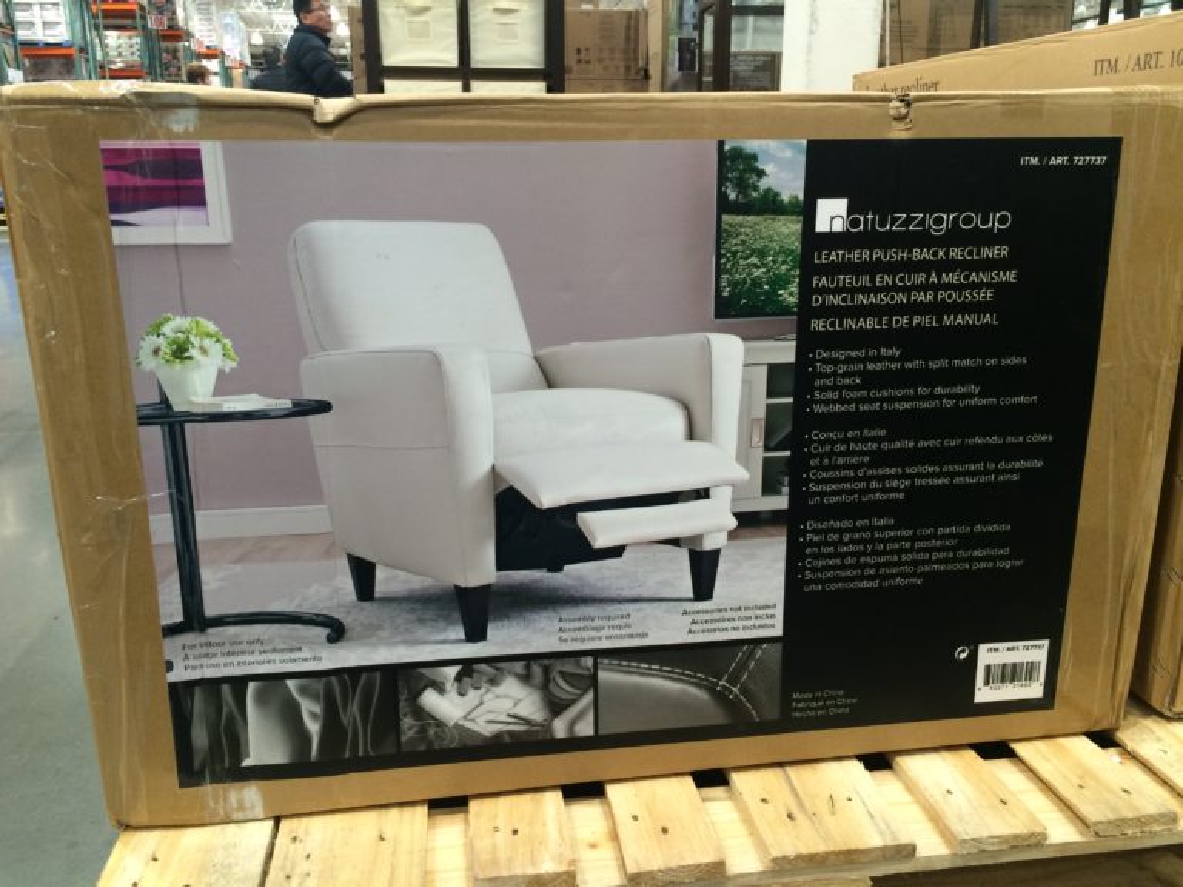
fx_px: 991
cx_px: 592
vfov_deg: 48.2
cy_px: 444
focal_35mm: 29
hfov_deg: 61.7
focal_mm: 4.15
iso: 100
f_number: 2.2
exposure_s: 1/30
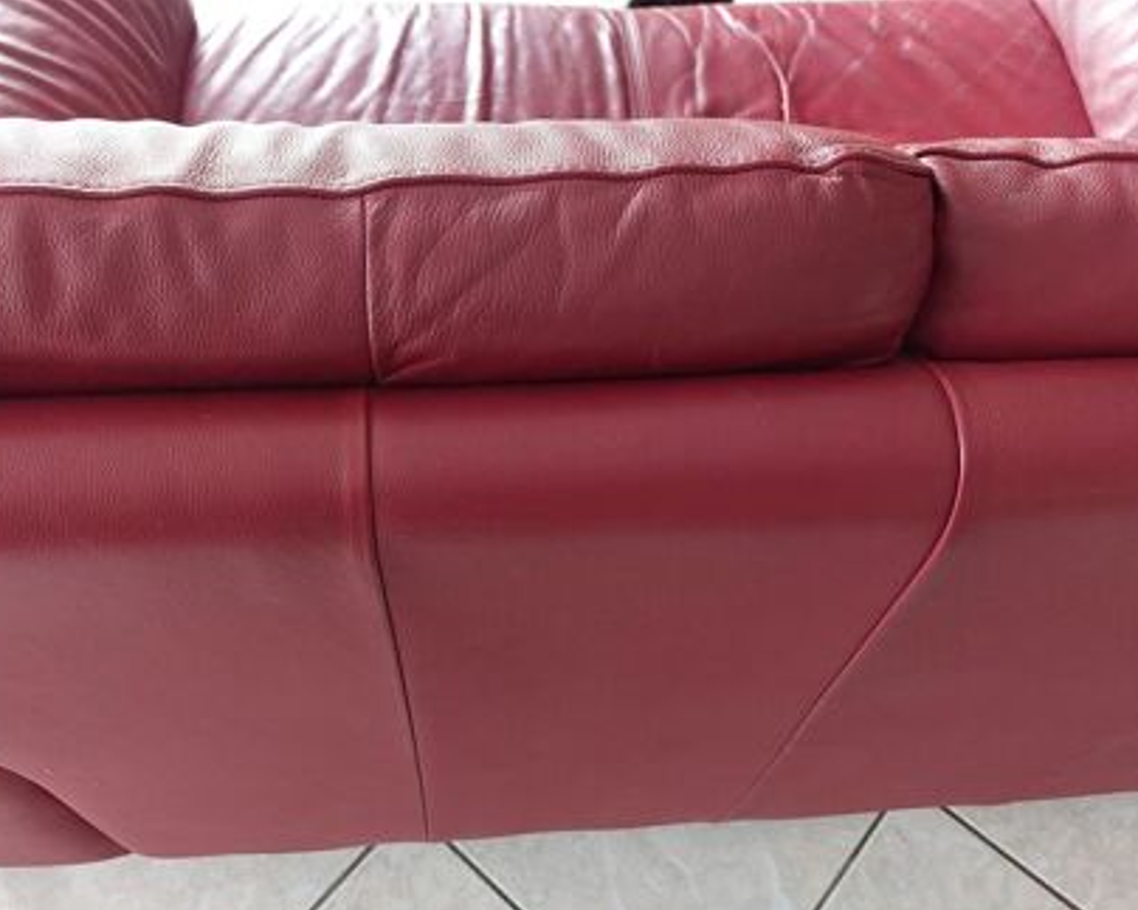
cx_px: 504
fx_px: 976
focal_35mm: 29
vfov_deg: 49.9
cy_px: 504
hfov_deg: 60.3
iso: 800
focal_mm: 5.23
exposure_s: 1/25
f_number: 1.8
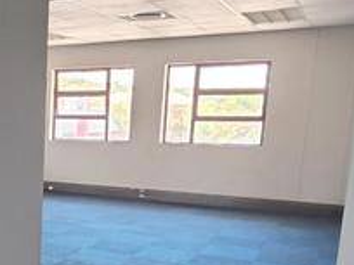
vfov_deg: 28.0
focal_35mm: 51
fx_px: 522
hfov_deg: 32.0
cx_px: -57
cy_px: 213
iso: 160
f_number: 1.9
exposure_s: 1/50
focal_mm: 2.2
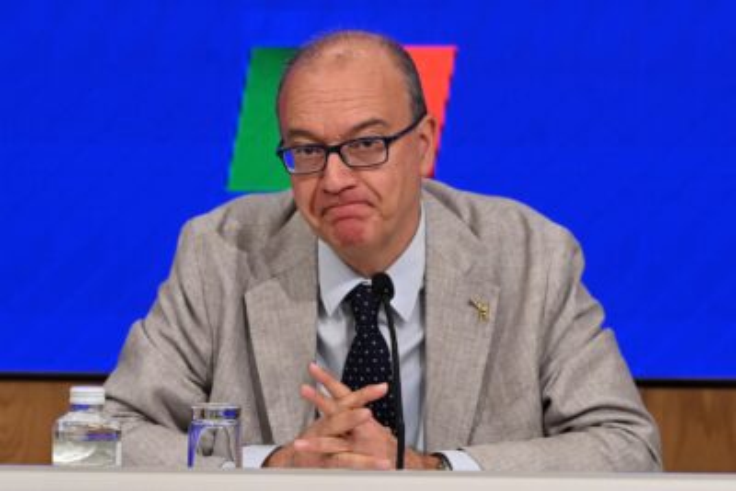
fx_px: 6135
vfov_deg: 4.6
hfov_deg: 6.9
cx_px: 368
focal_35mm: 300
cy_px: 246
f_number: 6.3
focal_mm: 200
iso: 1600
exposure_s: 1/250
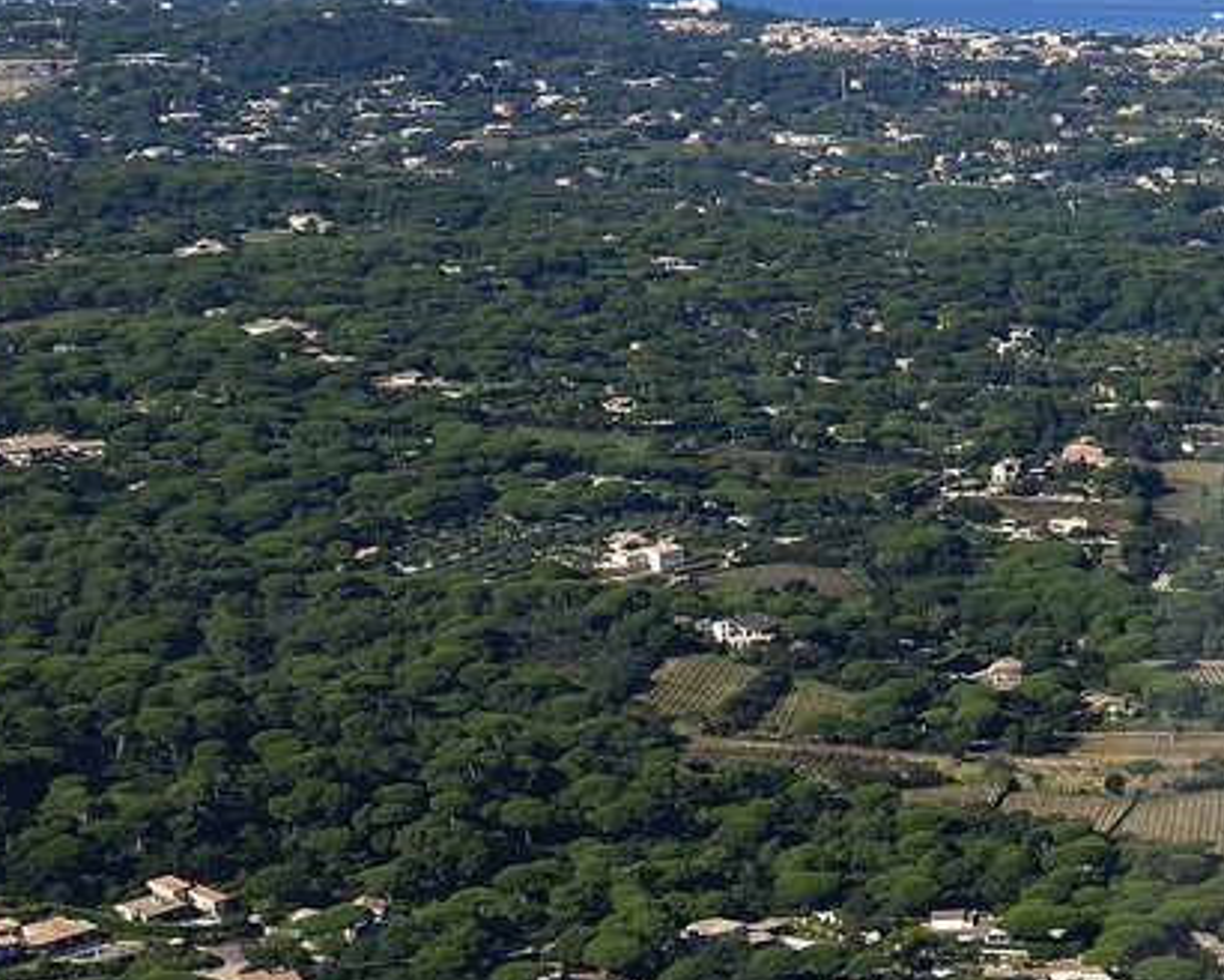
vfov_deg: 12.0
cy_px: 914
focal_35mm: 128
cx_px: 2346
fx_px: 4637
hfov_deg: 13.2
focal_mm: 35
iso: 400
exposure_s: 1/1000
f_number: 10
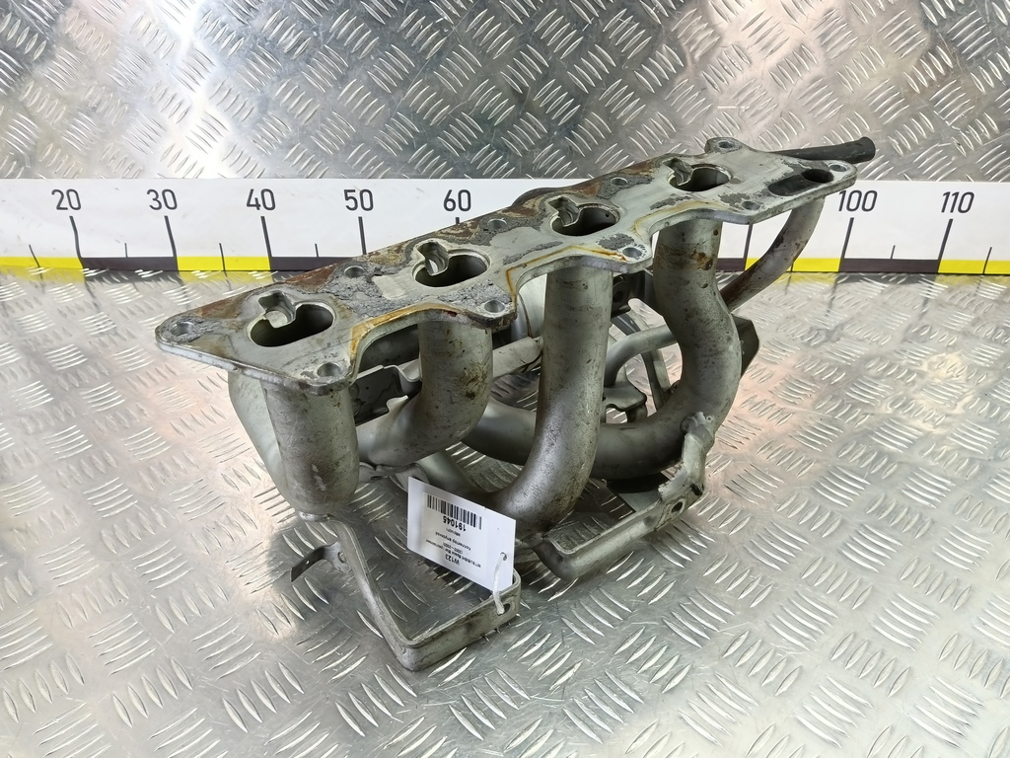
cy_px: 379
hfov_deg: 73.9
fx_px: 671
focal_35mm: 23
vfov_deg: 58.9
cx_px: 505
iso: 171
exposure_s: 1/50
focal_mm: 4.11
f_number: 1.6
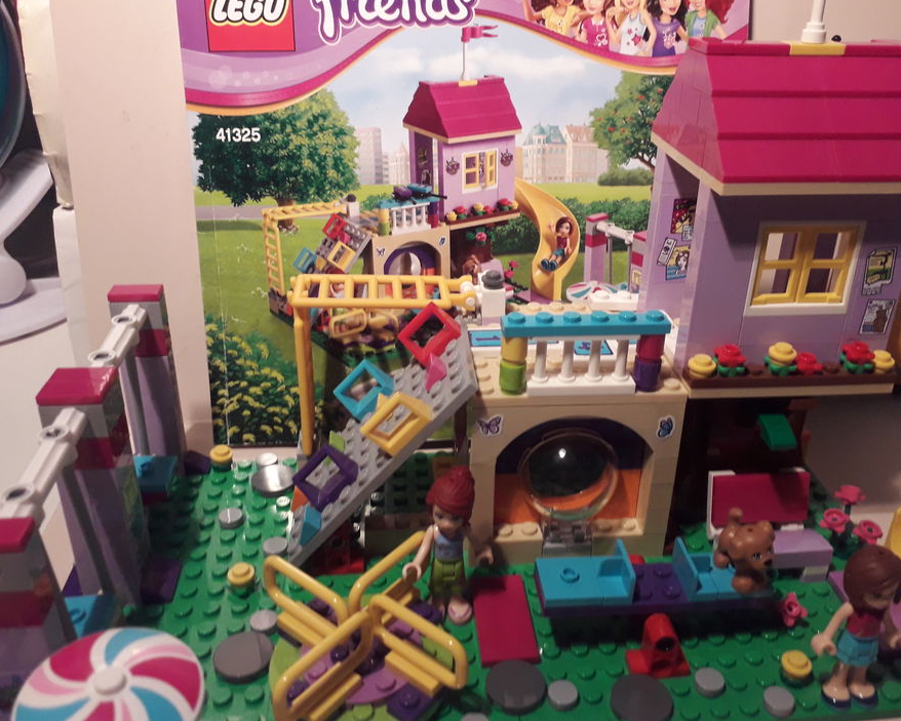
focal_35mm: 30
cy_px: 347
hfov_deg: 58.7
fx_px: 800
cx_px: 487
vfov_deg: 48.5
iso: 125
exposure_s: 1/50
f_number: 1.9
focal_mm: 3.6
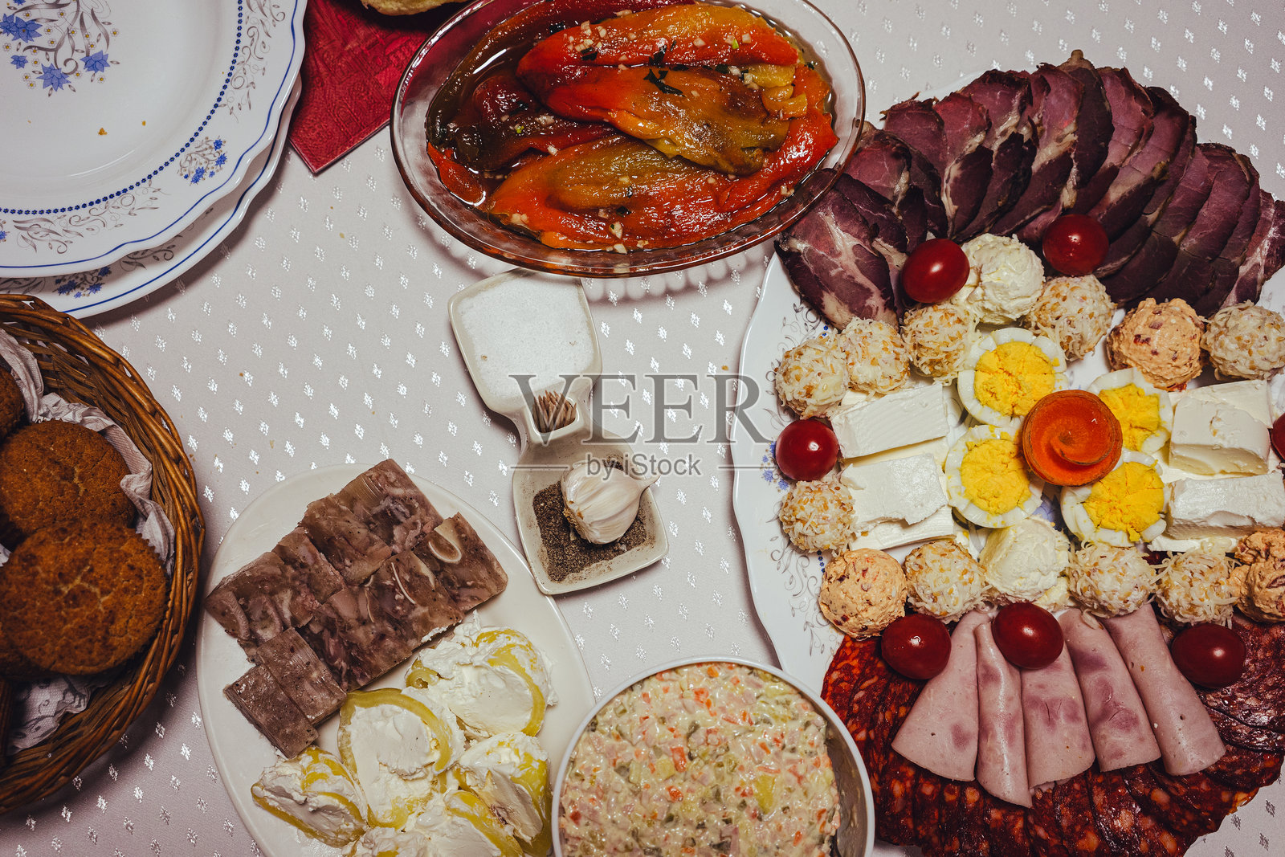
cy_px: 428
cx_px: 642
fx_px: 1249
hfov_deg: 54.4
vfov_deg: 37.9
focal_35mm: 35
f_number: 4.5
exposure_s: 1/50
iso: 400
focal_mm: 35
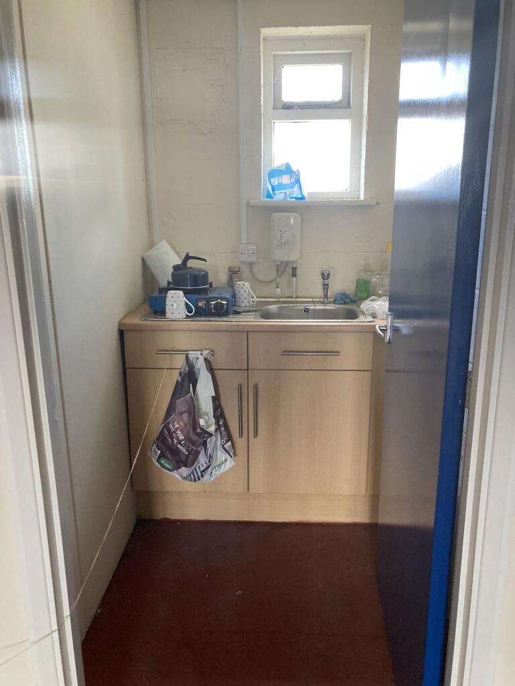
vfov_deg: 63.4
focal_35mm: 28
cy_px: 343
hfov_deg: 49.7
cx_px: 258
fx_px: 555
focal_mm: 3.99
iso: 160
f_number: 1.8
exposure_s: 1/60
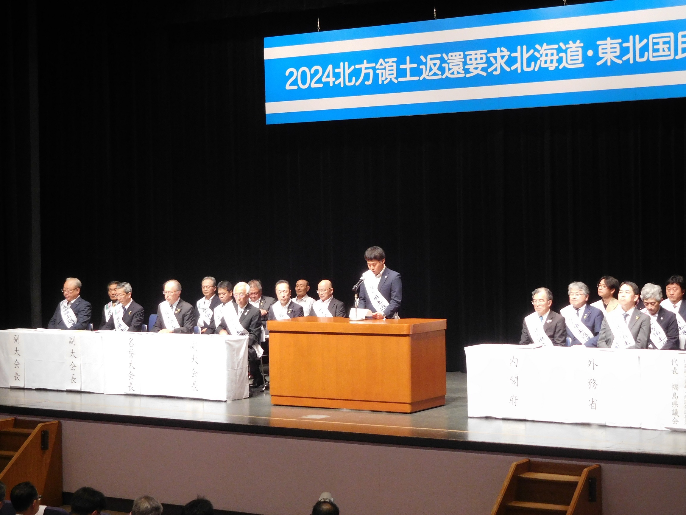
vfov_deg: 21.0
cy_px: 258
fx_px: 1387
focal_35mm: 70
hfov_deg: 27.8
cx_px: 343
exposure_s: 1/15
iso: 400
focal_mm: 12.5
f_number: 4.5
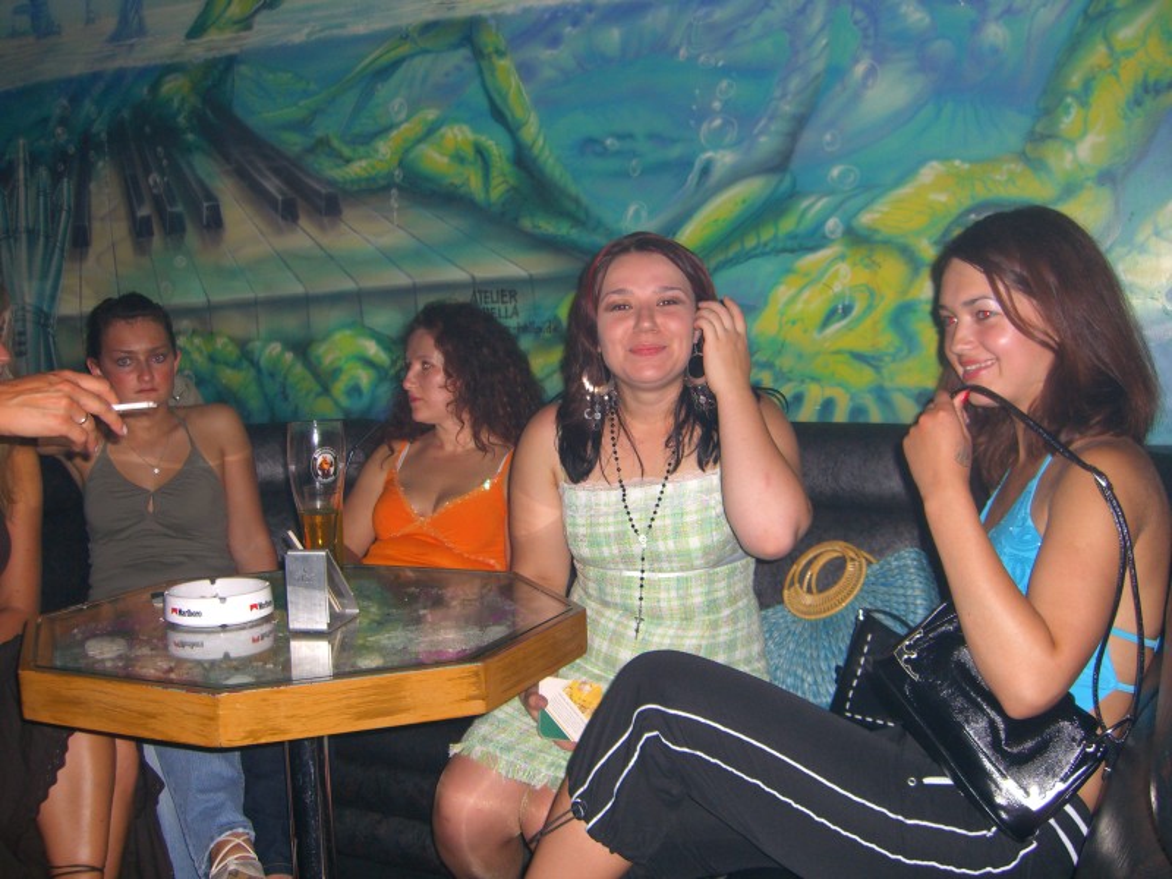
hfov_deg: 49.0
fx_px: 1287
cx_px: 586
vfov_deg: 37.7
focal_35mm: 38
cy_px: 440
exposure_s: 1/60
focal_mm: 7.9
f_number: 2.8
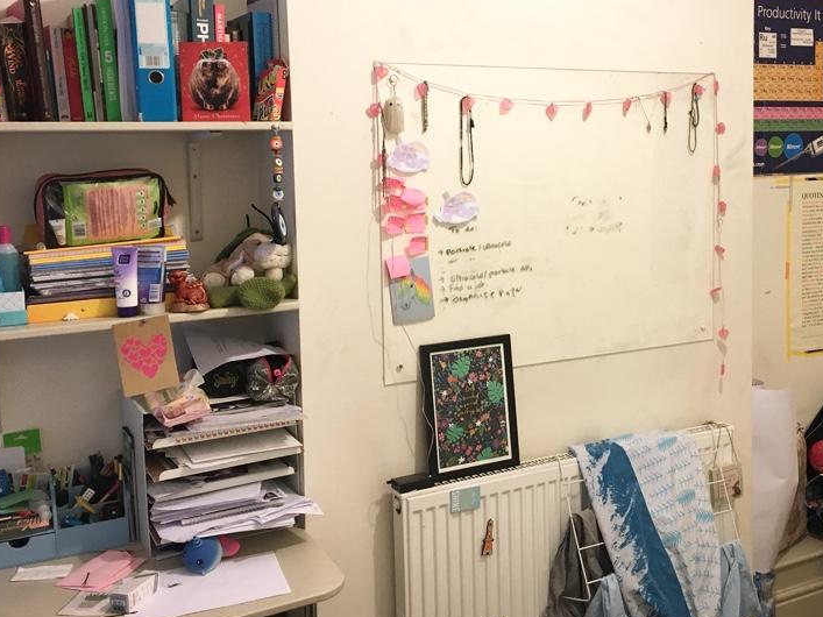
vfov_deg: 34.2
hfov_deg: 44.2
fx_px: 998
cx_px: 546
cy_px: 233
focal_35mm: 42
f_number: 2.2
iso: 100
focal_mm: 4.15
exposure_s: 1/33
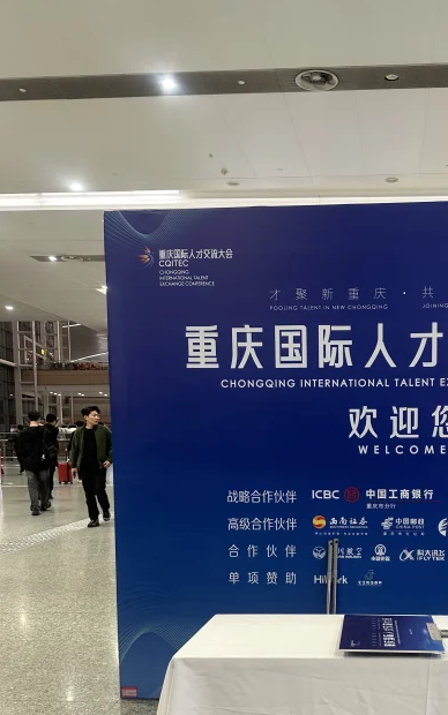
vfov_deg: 54.2
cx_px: 366
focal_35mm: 35
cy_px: 478
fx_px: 683
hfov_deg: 35.0
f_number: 1.78
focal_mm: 6.86
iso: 125
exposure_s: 1/50
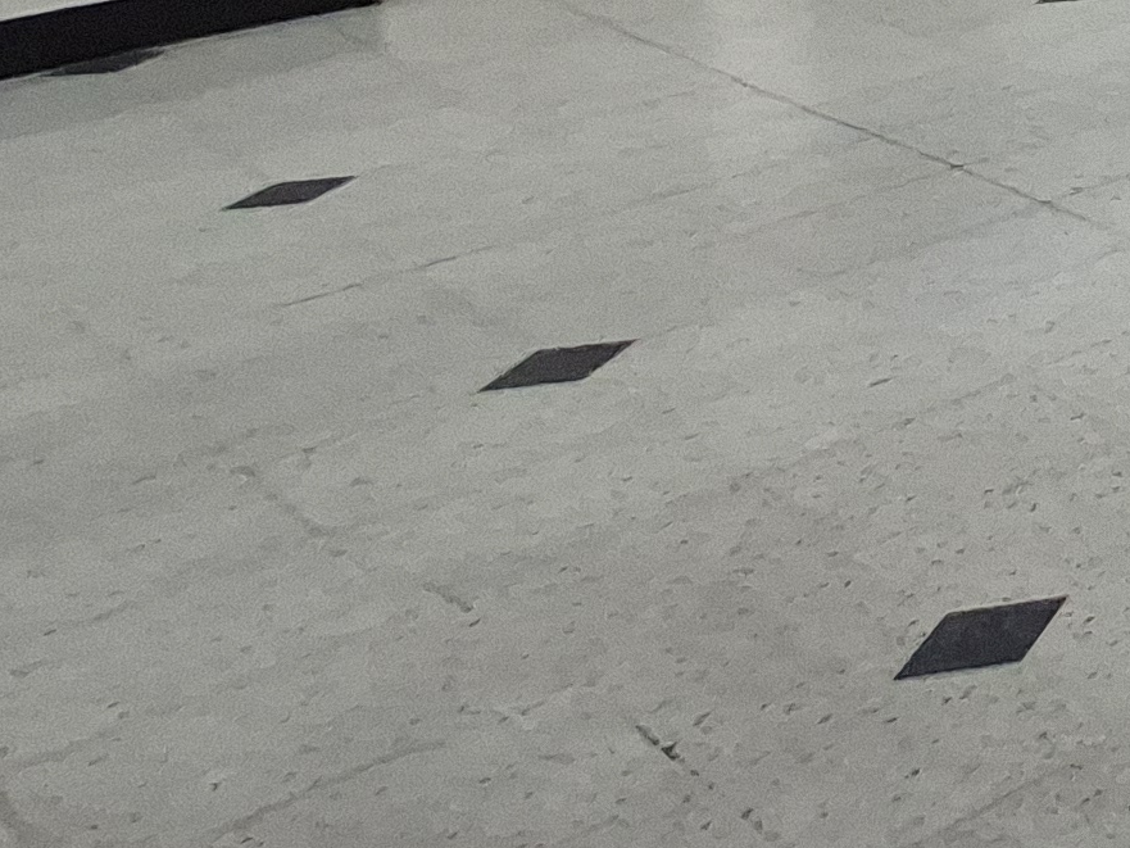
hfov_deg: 17.3
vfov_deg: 20.0
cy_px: -559
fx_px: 1926
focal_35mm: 59
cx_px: 2459
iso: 160
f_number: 2.2
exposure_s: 1/24
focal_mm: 1.74
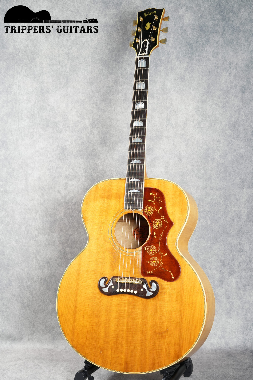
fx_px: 527
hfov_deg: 27.0
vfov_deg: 39.6
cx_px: 126
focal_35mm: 50
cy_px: 190
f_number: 6.3
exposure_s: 1/6
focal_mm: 50
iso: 320
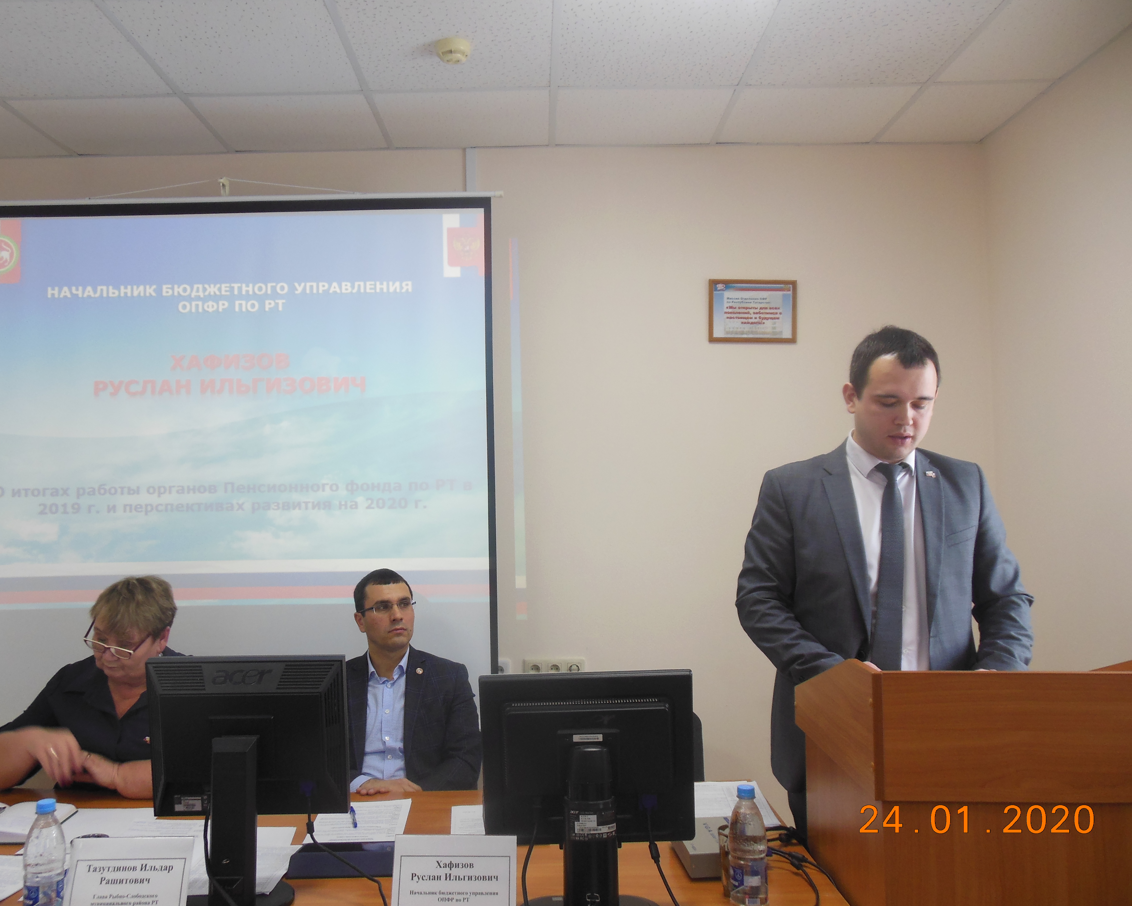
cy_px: 440
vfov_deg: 53.2
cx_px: 519
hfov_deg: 64.0
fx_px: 905
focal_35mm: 27
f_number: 3.2
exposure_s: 1/30
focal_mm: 4.5
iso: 160
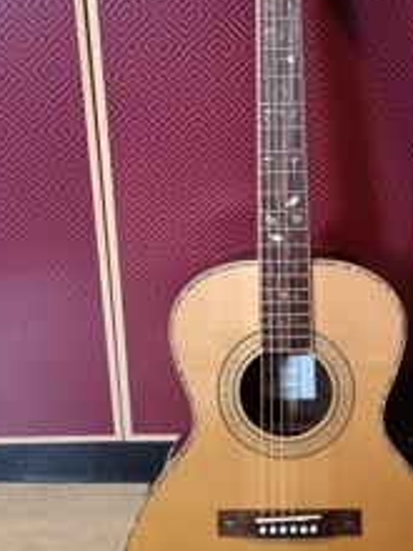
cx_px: 303
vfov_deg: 38.7
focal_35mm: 49
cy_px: 220
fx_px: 779
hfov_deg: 29.3
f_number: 1.9
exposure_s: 1/33.3
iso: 4873
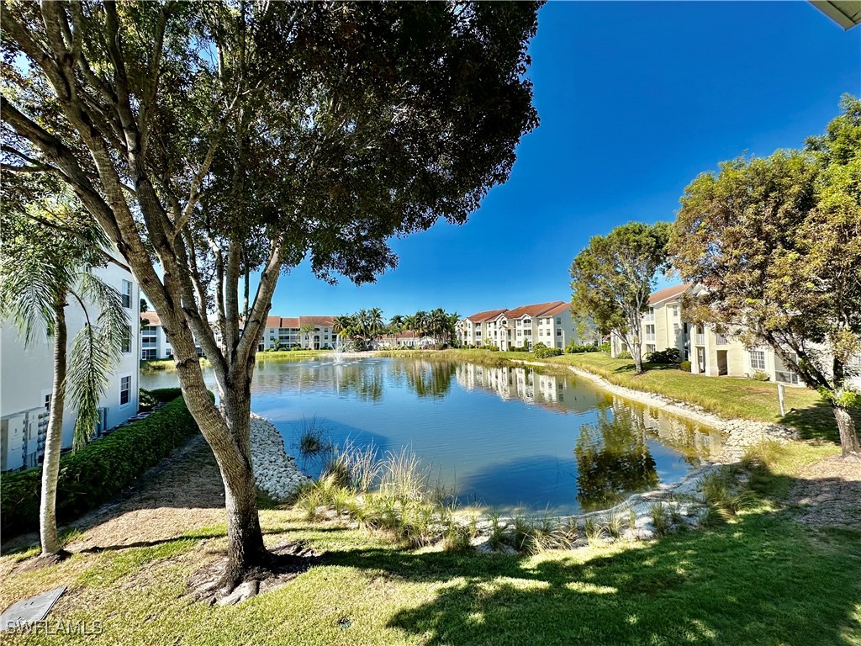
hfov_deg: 102.1
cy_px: 323
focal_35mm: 14
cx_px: 430
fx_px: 348
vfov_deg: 85.7
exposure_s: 1/1667
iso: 40
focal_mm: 2.22
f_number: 2.2
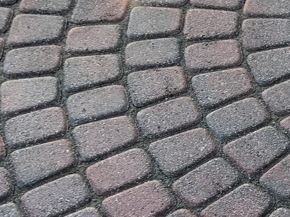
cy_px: 185
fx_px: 972
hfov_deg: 15.5
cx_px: 452
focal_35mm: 116
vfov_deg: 12.7
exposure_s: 1/121
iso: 20
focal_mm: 3.99
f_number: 1.8
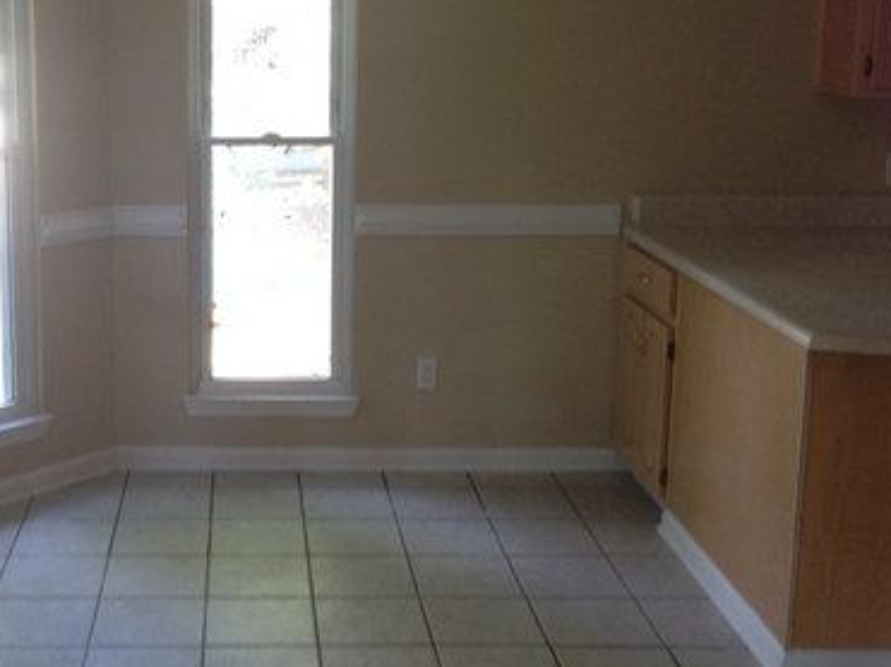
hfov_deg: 33.3
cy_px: 252
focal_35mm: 57
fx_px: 1467
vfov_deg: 25.6
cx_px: 252
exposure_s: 1/20
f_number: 2.4
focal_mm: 4.12
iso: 100
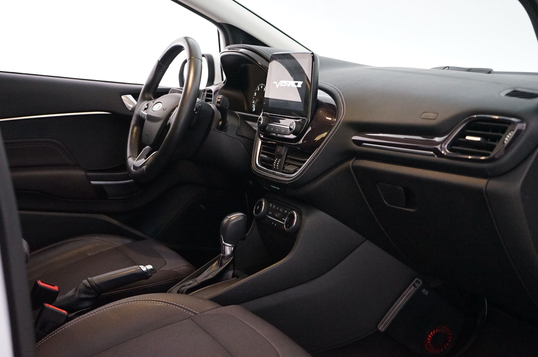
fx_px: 747
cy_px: 178
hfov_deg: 39.6
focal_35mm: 50
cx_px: 269
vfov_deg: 26.9
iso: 6400
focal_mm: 50
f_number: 4.5
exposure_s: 1/50
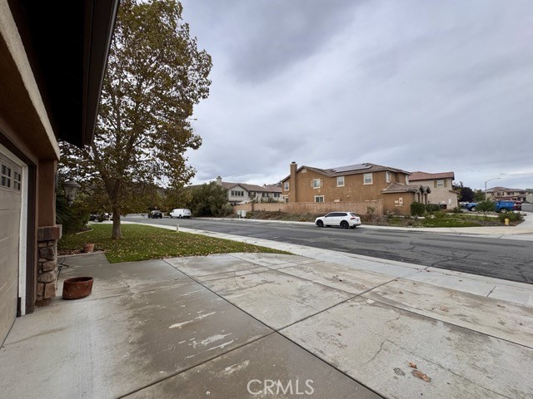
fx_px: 216
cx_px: 266
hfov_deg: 102.1
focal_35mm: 14
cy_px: 200
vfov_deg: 85.7
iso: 50
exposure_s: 1/1637
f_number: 2.2
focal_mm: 2.22
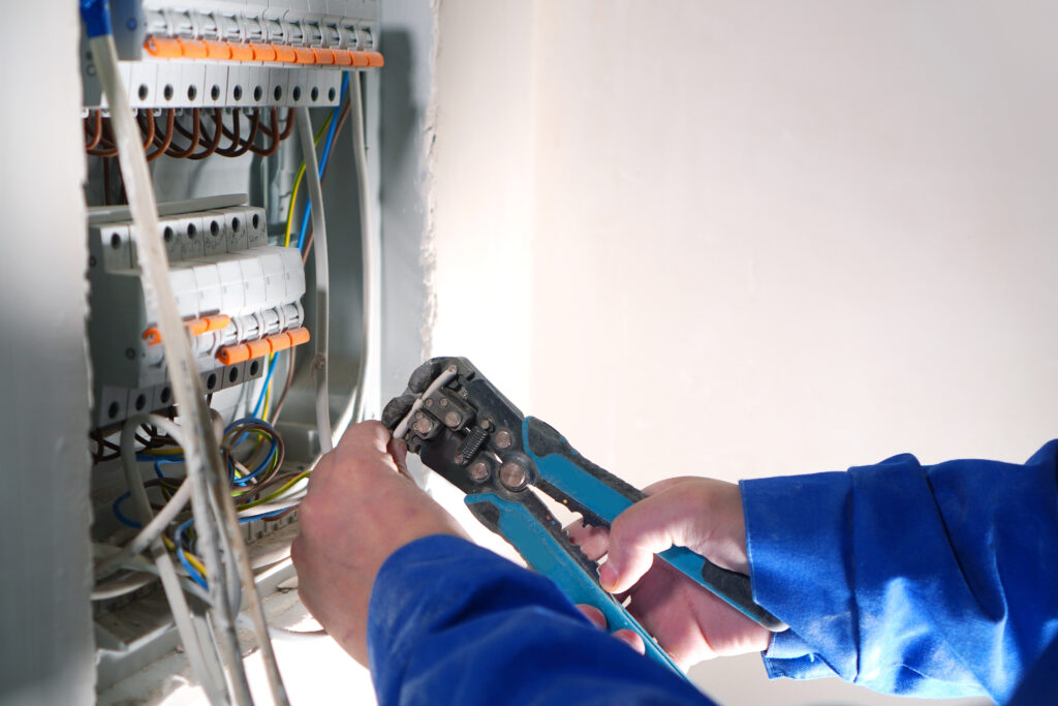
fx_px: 1543
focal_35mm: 52
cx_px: 529
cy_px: 353
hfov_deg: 37.8
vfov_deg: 25.8
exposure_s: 1/160
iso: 100
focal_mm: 35
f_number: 2.8
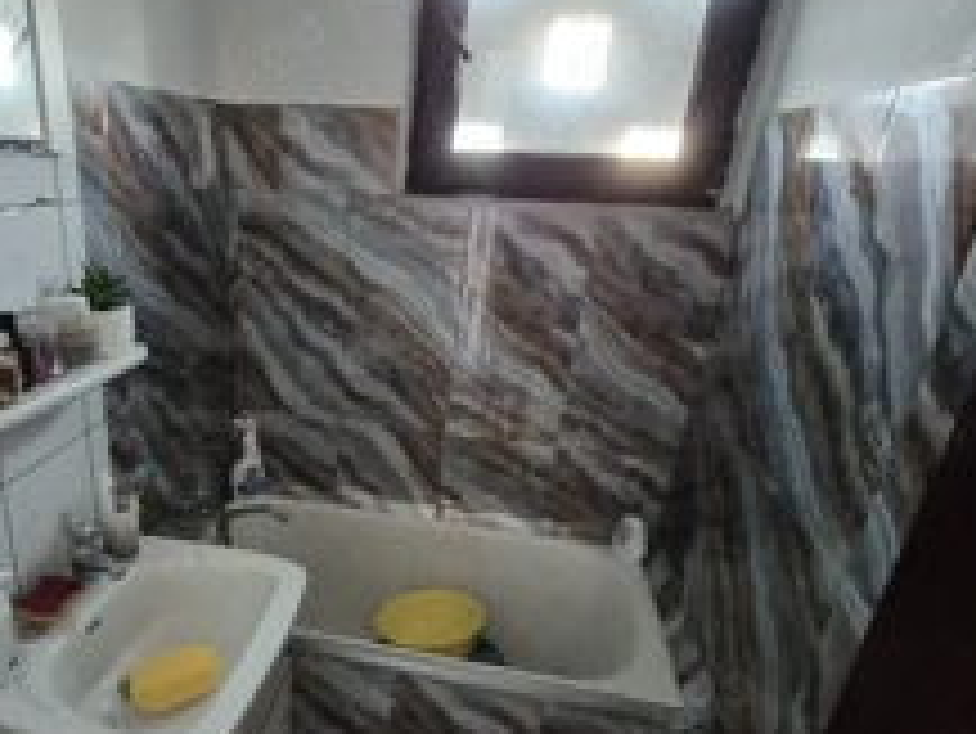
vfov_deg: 55.9
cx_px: 351
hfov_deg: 70.1
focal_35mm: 24
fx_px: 677
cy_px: 477
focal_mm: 1.74
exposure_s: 1/25
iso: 2000
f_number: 2.2
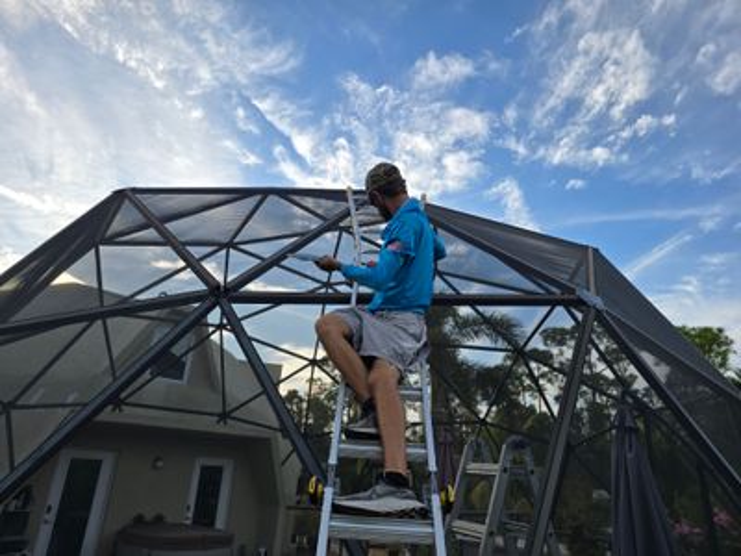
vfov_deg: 58.9
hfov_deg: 73.9
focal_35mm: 23
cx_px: 370
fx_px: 492
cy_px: 278
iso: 12
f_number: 1.7
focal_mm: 6.3
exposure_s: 1/382
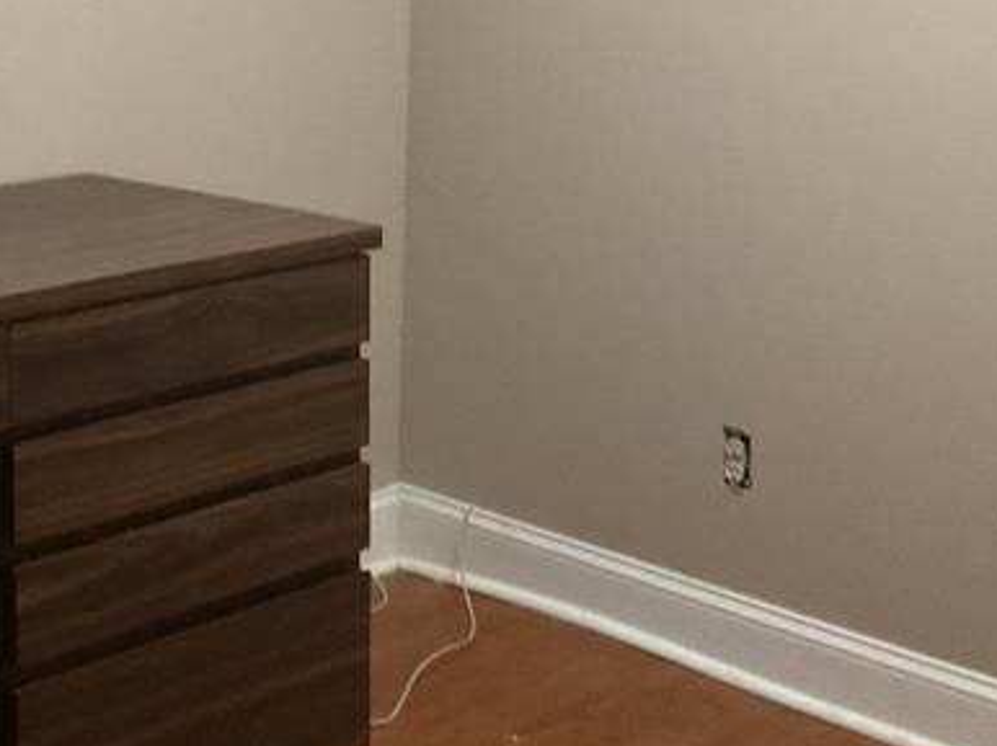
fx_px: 2216
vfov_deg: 18.9
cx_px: 393
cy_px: 155
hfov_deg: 25.3
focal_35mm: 77
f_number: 1.8
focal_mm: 3
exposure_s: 1/30
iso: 500
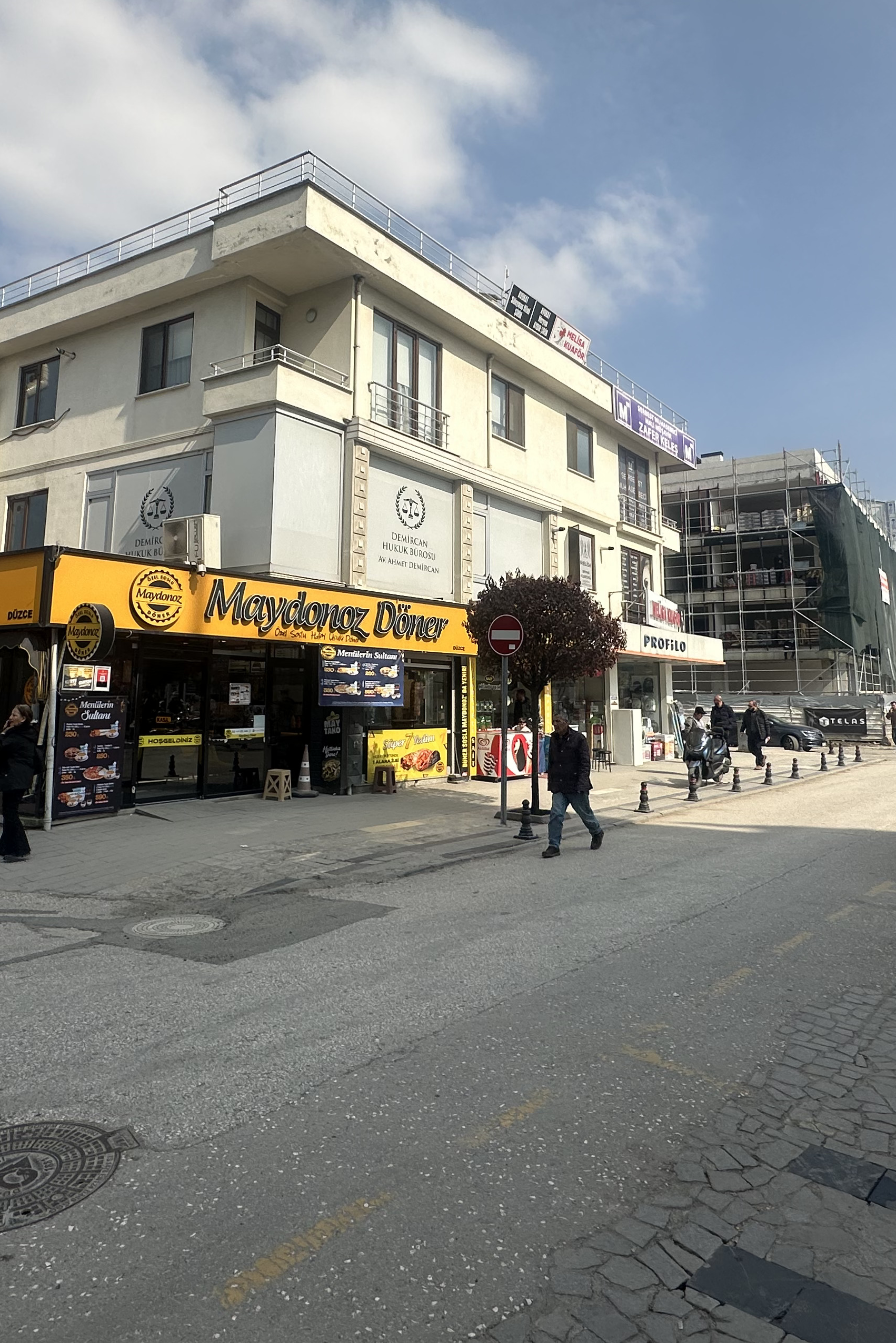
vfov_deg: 75.5
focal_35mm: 23
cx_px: 437
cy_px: 562
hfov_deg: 55.1
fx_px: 859
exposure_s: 1/2506
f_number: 2.2
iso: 40
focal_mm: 2.22
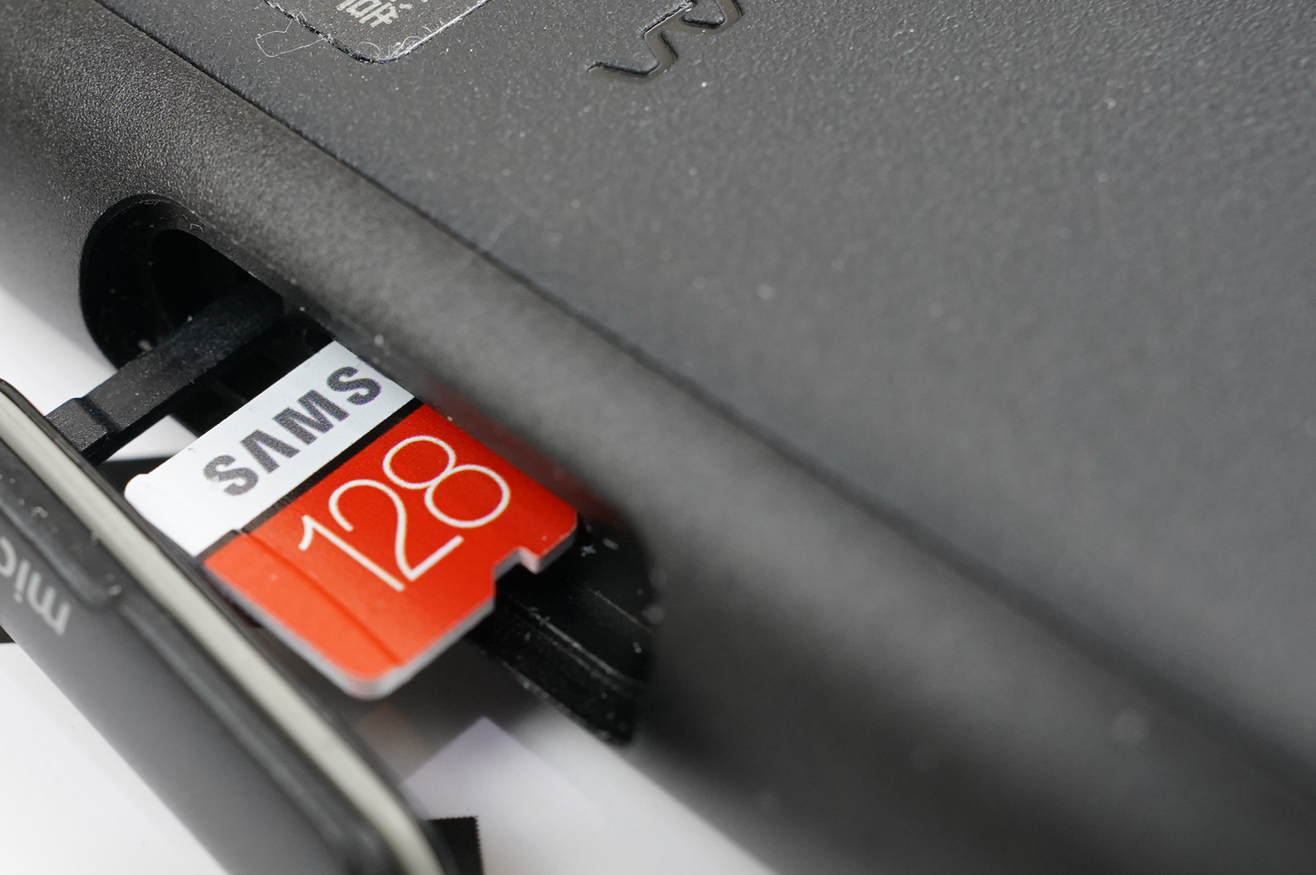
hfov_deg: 32.4
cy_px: 549
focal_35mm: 61
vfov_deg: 22.2
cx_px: 348
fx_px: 2228
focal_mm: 35
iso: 2500
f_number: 9
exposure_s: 1/40
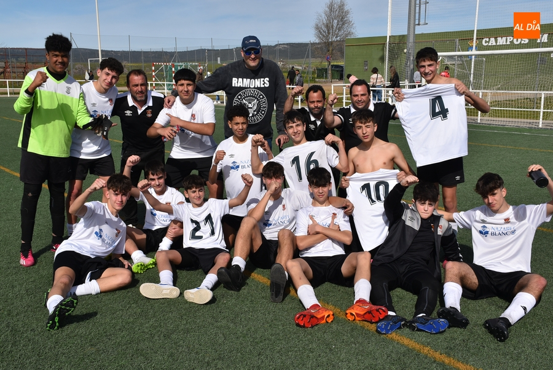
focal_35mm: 40
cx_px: 276
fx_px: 623
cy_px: 185
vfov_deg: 33.1
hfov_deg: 47.9
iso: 200
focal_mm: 27
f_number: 11
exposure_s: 1/500
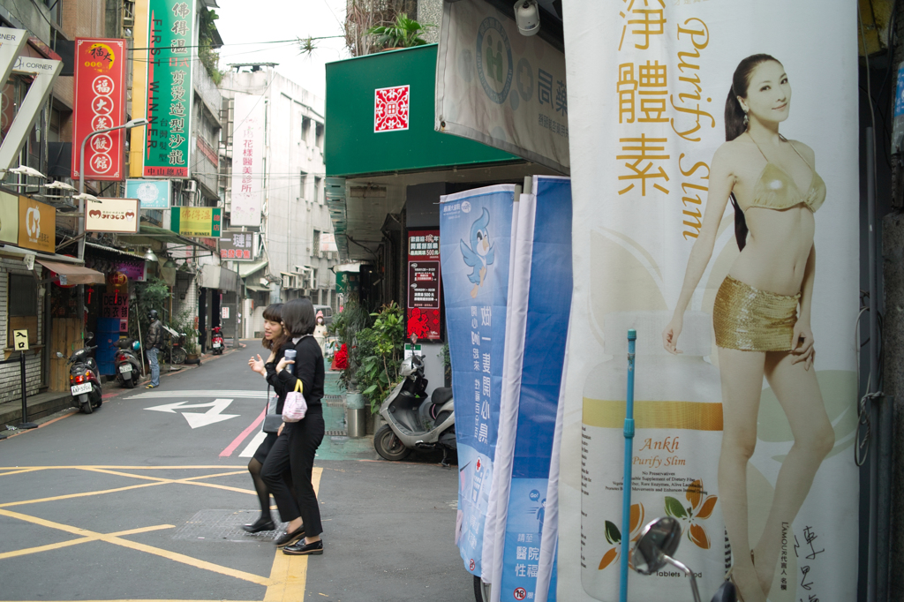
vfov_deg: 32.6
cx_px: 452
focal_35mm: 41
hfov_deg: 47.4
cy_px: 301
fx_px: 1029
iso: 100
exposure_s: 1/100
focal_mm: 24.2
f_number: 2.8
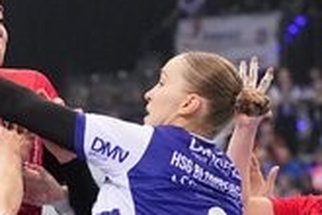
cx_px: -18
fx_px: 3551
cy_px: 353
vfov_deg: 3.4
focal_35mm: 397
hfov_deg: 5.2
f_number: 2.8
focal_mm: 82
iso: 5000
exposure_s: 1/1600
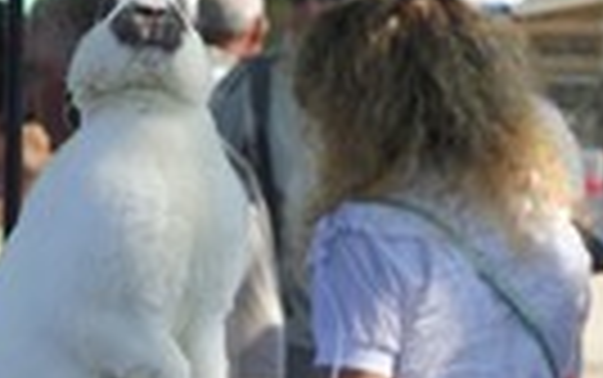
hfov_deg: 9.3
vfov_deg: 5.9
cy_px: 198
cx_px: 173
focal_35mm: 224
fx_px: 3684
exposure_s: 1/160
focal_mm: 70
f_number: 10
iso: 200
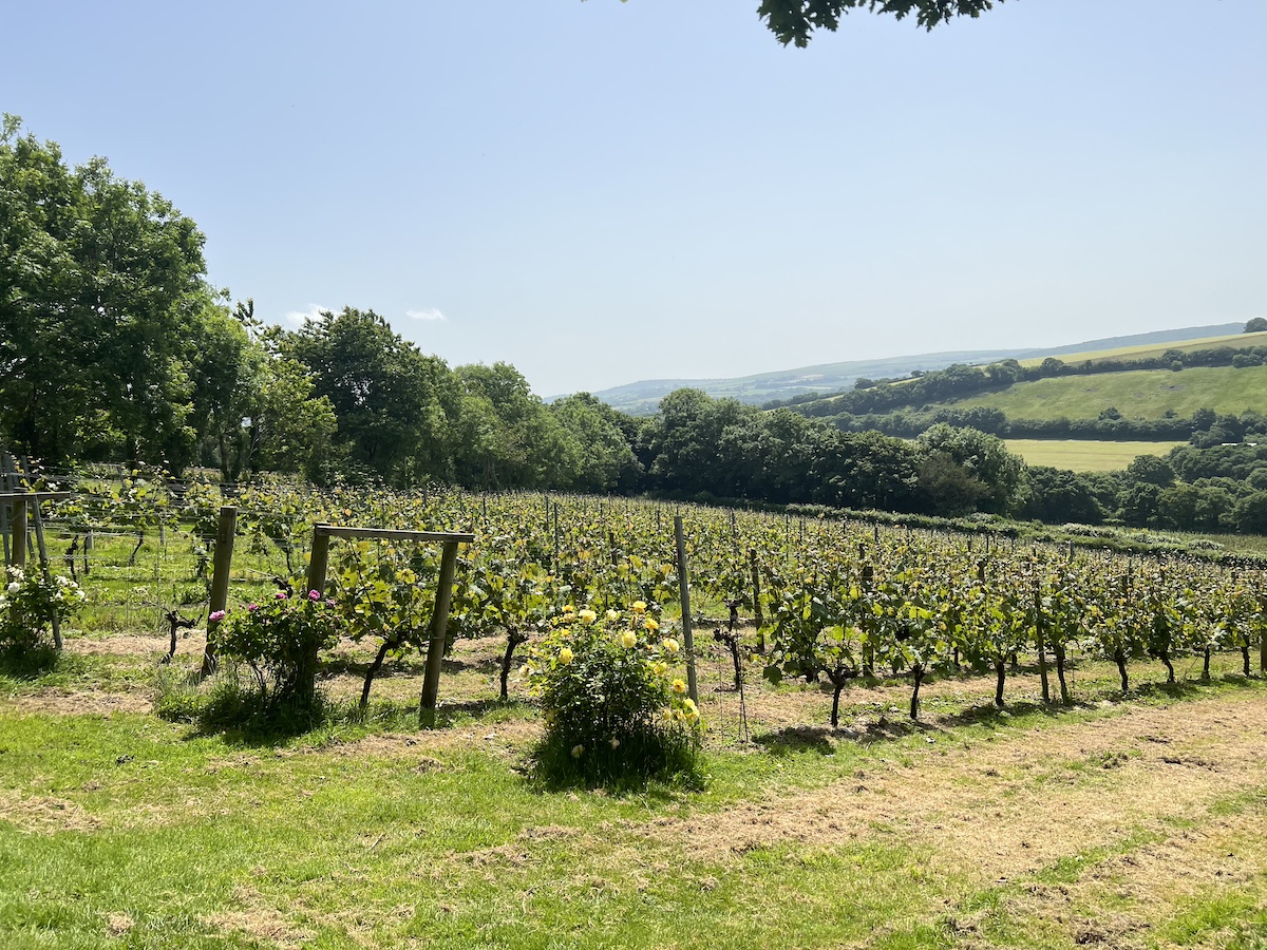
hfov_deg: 67.3
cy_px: 475
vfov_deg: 53.1
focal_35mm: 26
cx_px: 634
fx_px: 952
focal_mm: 5.7
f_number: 1.5
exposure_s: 1/6579
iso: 50
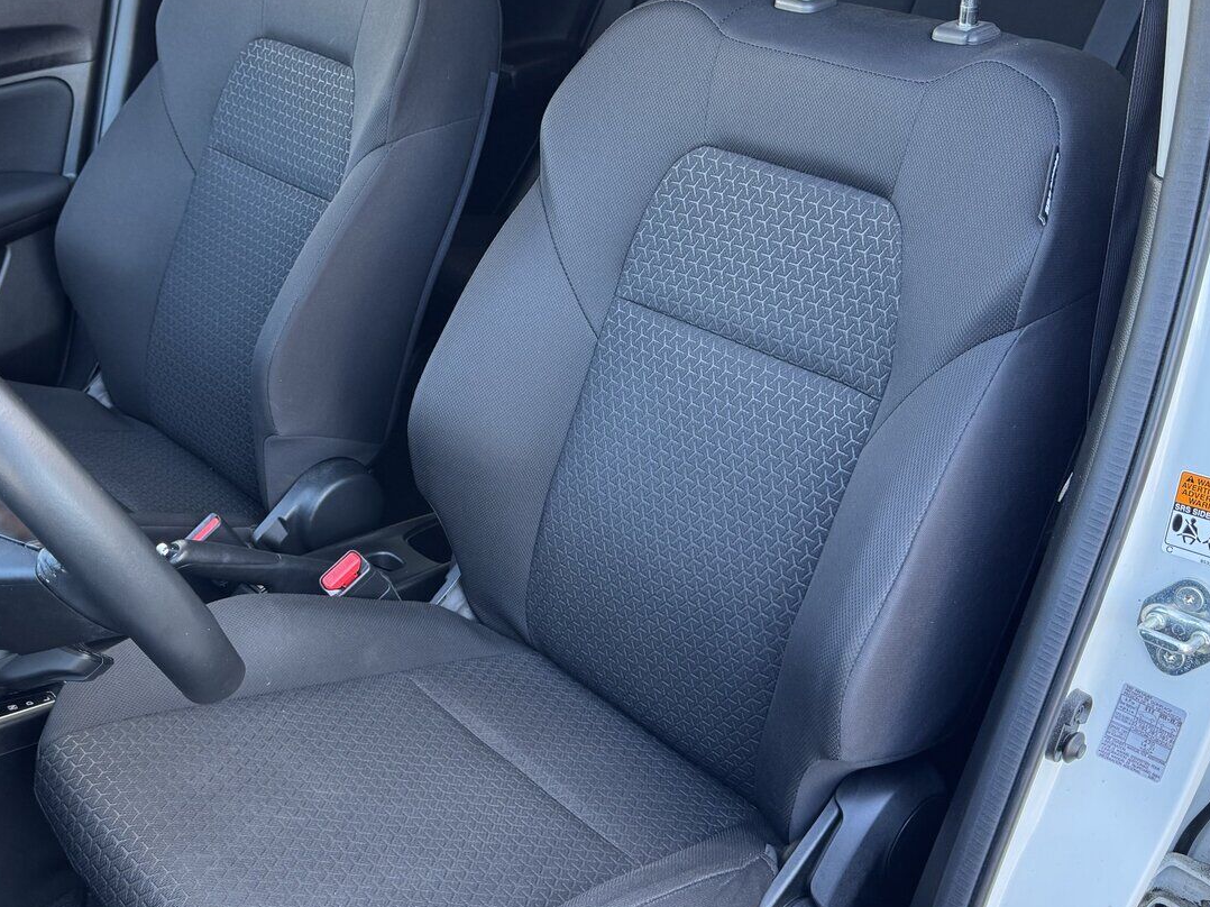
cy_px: 474
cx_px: 450
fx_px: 1328
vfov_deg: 37.7
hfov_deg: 48.5
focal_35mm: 38
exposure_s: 1/100
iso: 160
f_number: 1.78
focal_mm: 6.76
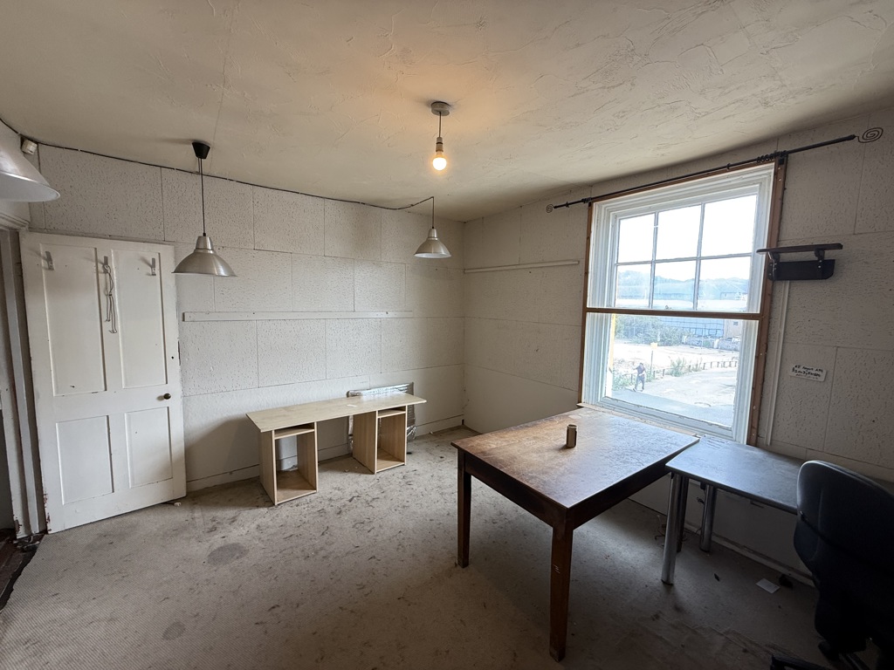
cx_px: 447
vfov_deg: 85.7
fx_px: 362
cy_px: 335
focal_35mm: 14
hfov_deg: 102.1
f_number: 2.2
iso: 100
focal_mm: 2.22
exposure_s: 1/99
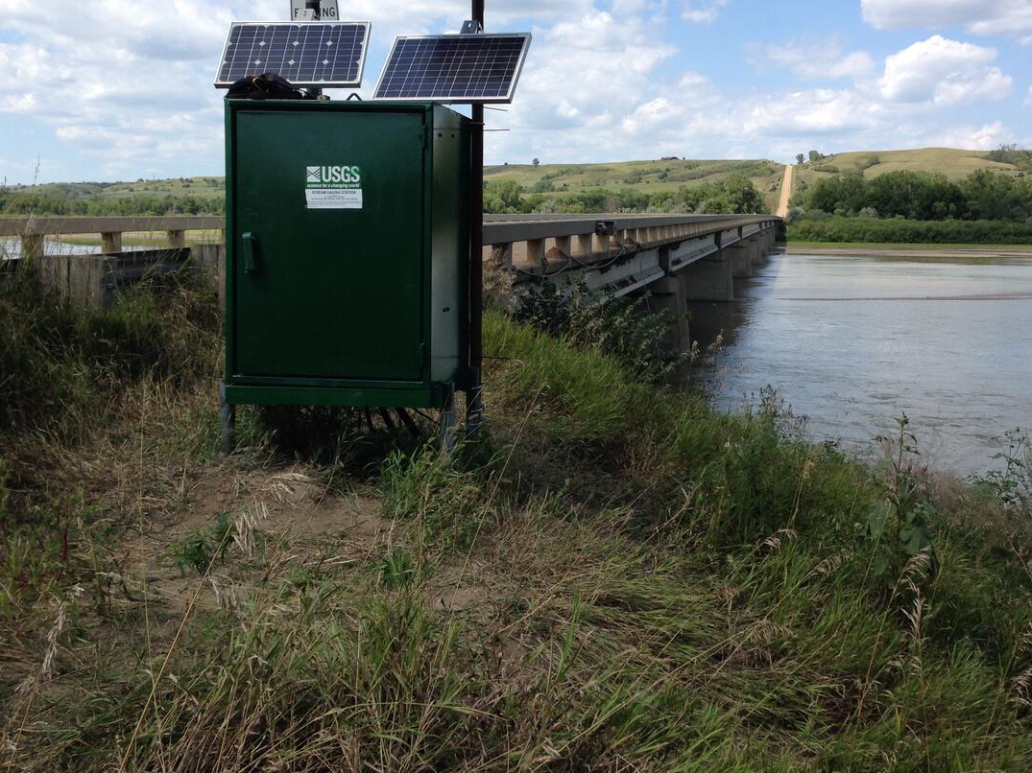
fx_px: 1222
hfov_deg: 45.6
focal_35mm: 41
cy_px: 295
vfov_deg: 35.0
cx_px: 601
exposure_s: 1/1232
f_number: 2.4
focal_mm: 4.12
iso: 50
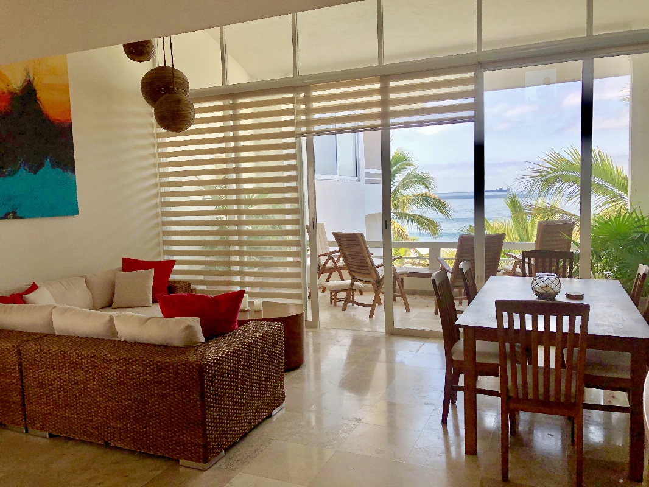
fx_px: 525
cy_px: 244
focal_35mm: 28
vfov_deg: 49.8
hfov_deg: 63.4
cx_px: 324
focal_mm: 3.99
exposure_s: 1/649
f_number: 1.8
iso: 20
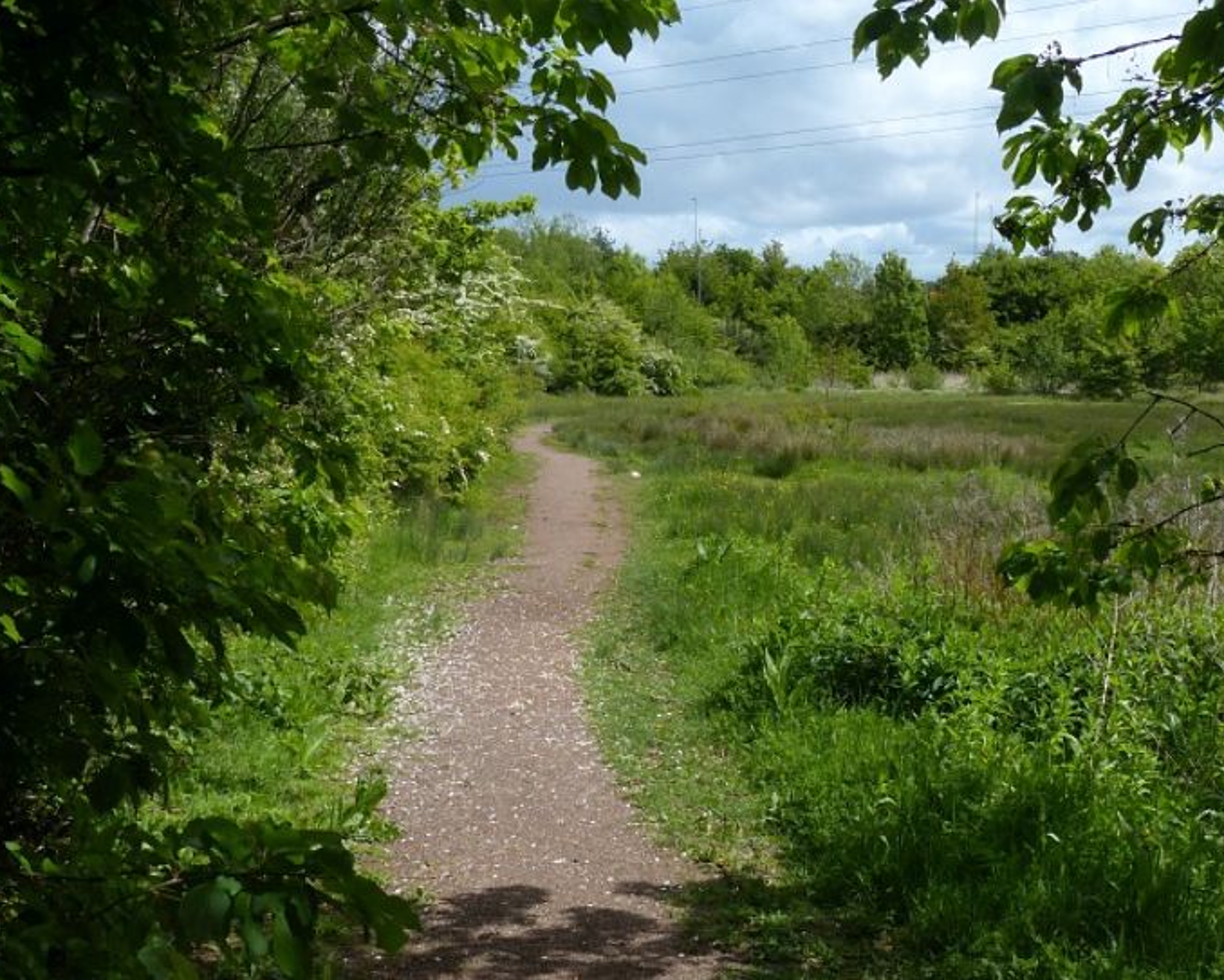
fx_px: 1232
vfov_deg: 43.4
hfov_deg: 52.8
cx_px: 643
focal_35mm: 34
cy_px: 498
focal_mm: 5.8
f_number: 4
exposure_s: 1/1000
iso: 100
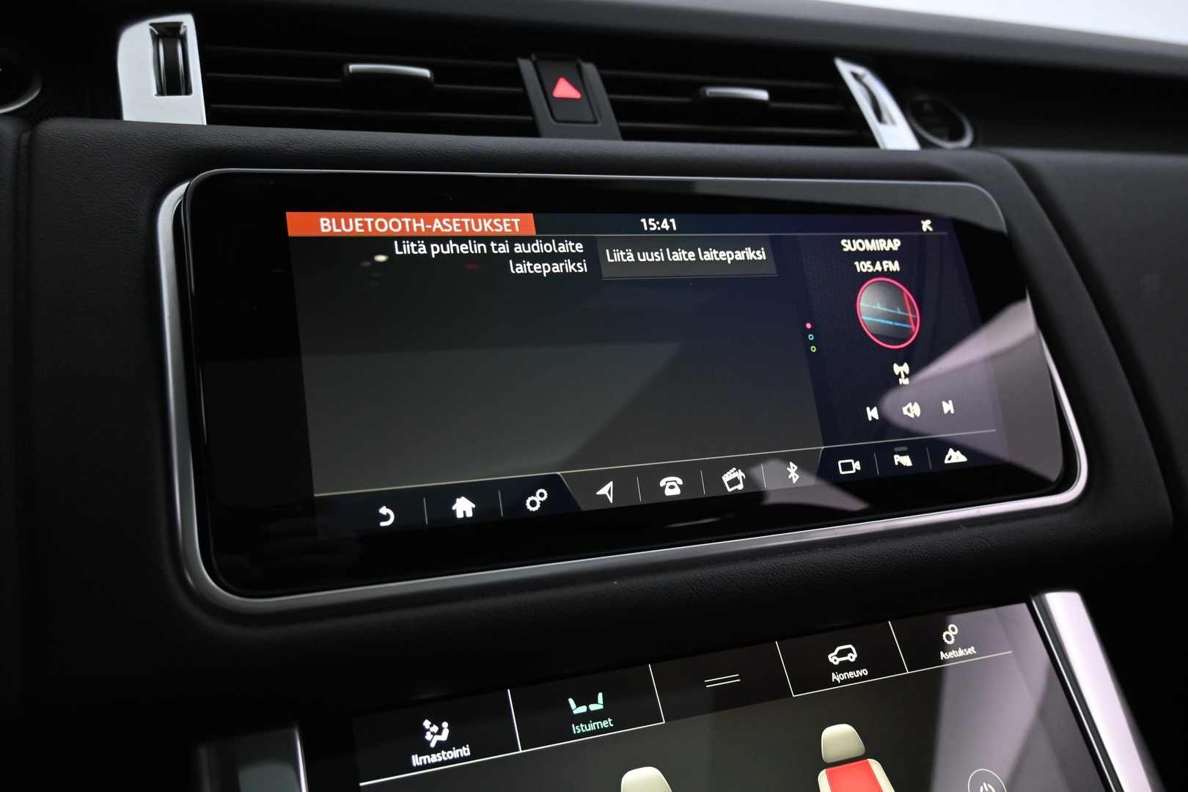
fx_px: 1015
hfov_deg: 60.7
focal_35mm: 31
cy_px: 396
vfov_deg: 42.6
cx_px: 594
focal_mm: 20.5
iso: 1600
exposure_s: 1/30
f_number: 3.8
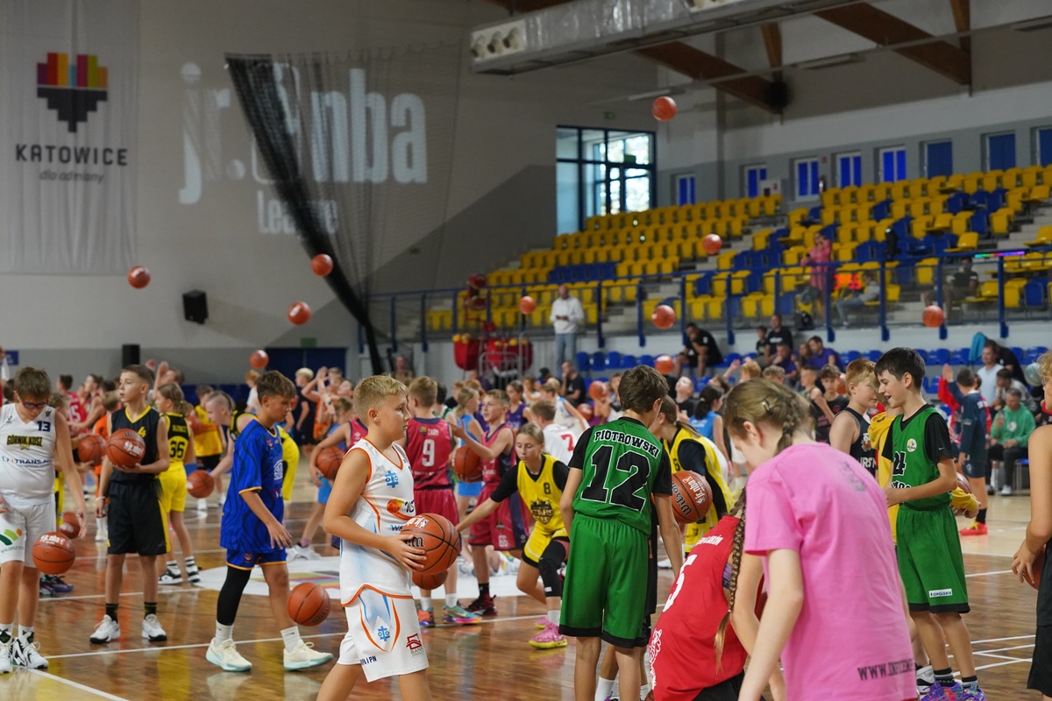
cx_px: 526
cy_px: 350
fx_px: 2045
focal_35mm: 70
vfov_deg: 19.5
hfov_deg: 28.8
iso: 6400
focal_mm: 70
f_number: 4
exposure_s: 1/2000
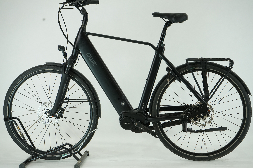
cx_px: 126
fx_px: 478
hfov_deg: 29.7
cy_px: 84
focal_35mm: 68
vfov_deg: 20.0
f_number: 8
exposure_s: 1/200
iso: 2000
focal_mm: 68
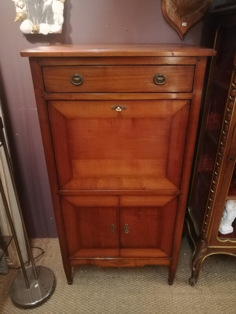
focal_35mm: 26
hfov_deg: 53.1
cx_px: 118
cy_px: 157
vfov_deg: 67.3
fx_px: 236
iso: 800
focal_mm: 3.83
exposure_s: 1/14.3
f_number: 2.2
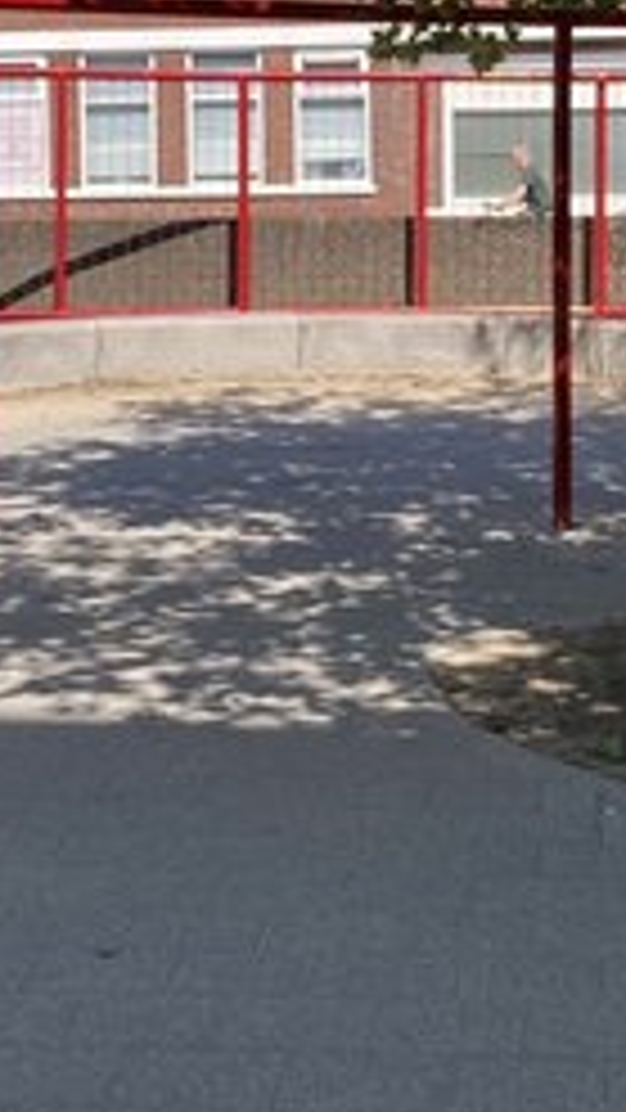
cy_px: 169
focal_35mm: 79
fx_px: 2330
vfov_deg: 26.2
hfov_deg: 15.3
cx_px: 308
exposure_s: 1/1312
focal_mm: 3.99
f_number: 1.8
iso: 20
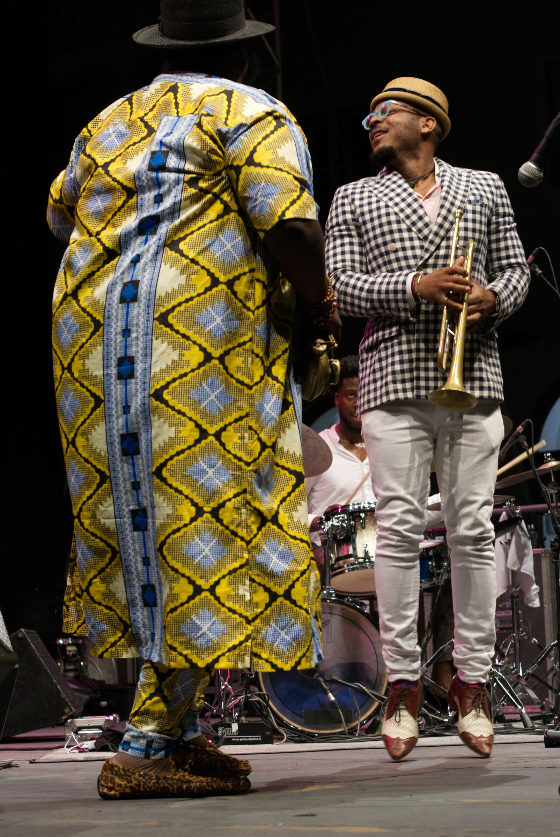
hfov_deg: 16.5
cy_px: 418
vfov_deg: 24.5
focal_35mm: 83
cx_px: 280
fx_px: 1933
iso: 3200
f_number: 5.6
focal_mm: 55
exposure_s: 1/125
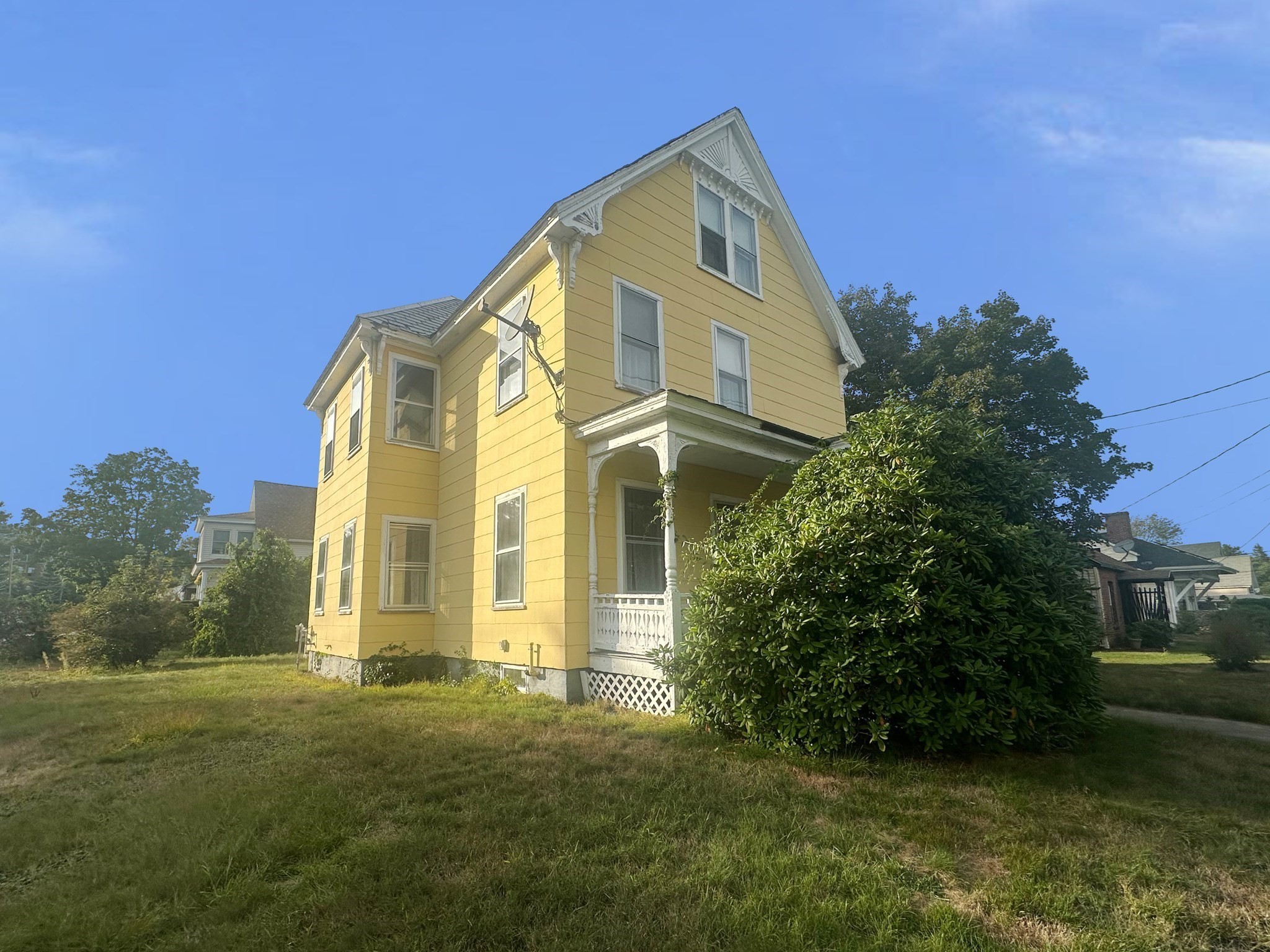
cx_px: 635
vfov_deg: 85.7
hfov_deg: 102.1
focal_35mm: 14
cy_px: 476
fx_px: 514
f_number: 2.2
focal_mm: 2.22
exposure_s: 1/1800
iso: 40
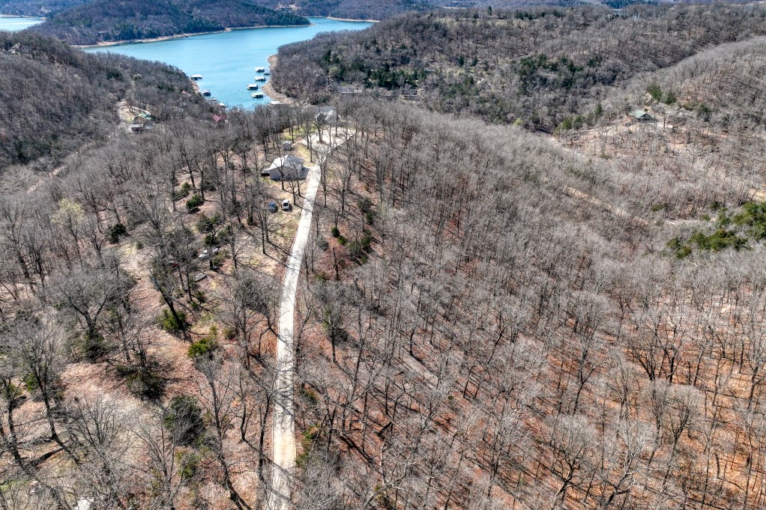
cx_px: 383
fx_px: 532
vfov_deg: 51.2
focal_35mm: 25
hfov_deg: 71.5
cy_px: 237
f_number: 2.8
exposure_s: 1/4000
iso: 210
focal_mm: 12.3
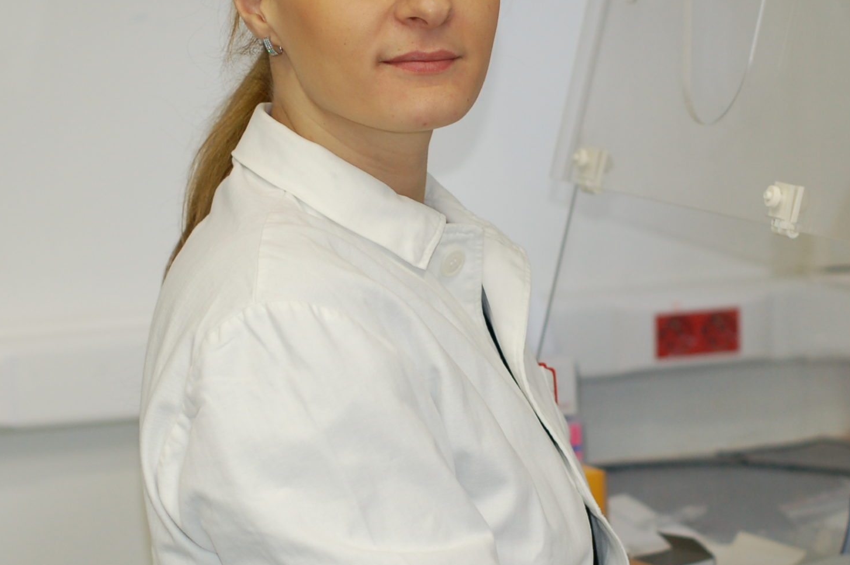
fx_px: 3113
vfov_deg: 10.4
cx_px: 410
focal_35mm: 132
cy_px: 252
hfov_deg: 15.5
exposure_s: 1/100
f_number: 2.8
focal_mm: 50
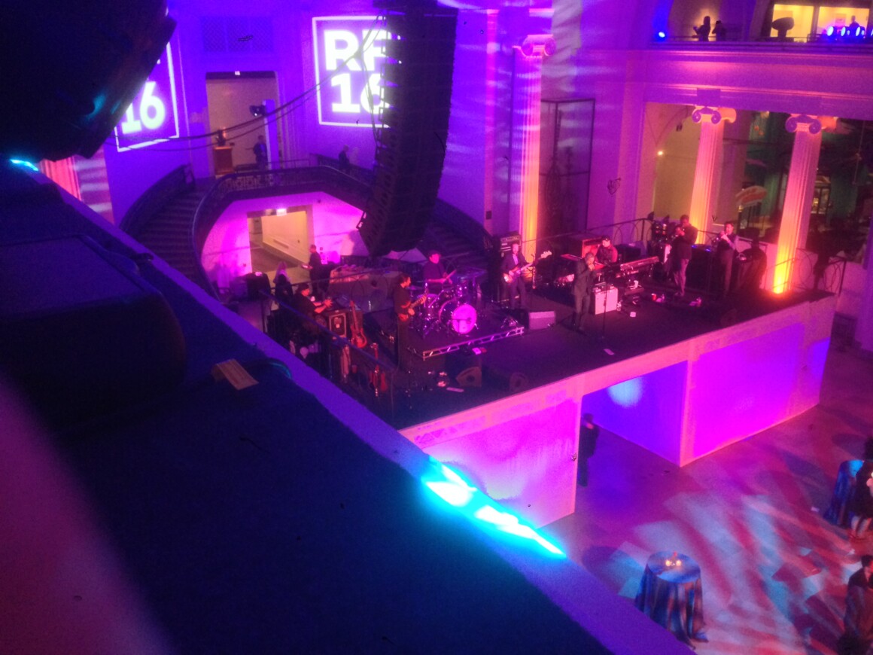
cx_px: 436
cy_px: 328
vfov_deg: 42.9
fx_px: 832
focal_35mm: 33
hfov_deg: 55.4
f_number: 2.4
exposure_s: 1/20
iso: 400
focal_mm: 4.12
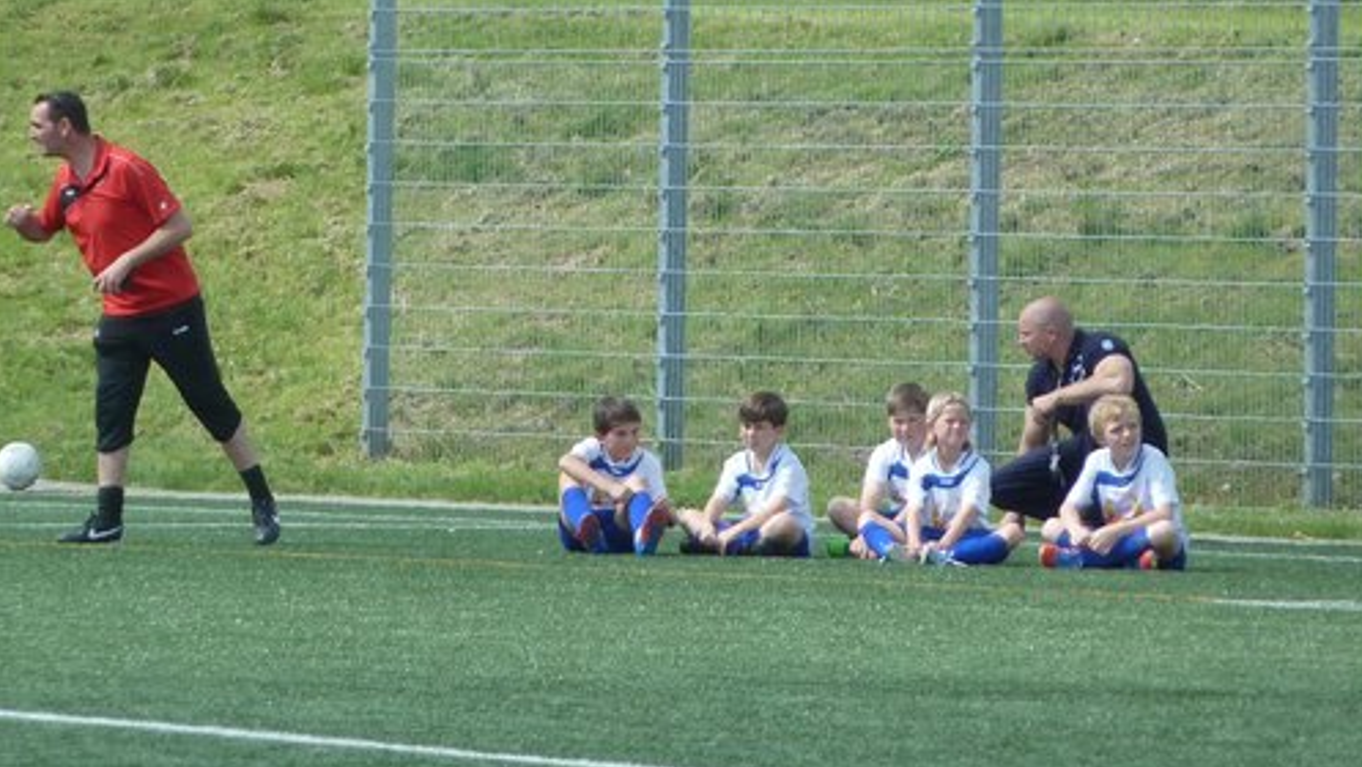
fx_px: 16619
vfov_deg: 2.6
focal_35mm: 460
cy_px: 182
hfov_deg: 4.7
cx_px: 537
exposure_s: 1/320
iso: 160
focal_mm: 49.2
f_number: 4.9
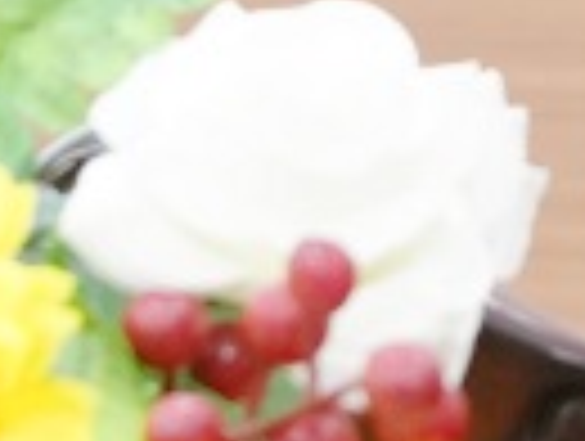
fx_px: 5367
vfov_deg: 4.6
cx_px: 940
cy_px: -603
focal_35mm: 317
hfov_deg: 6.1
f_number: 4
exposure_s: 1/60
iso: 1000
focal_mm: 28
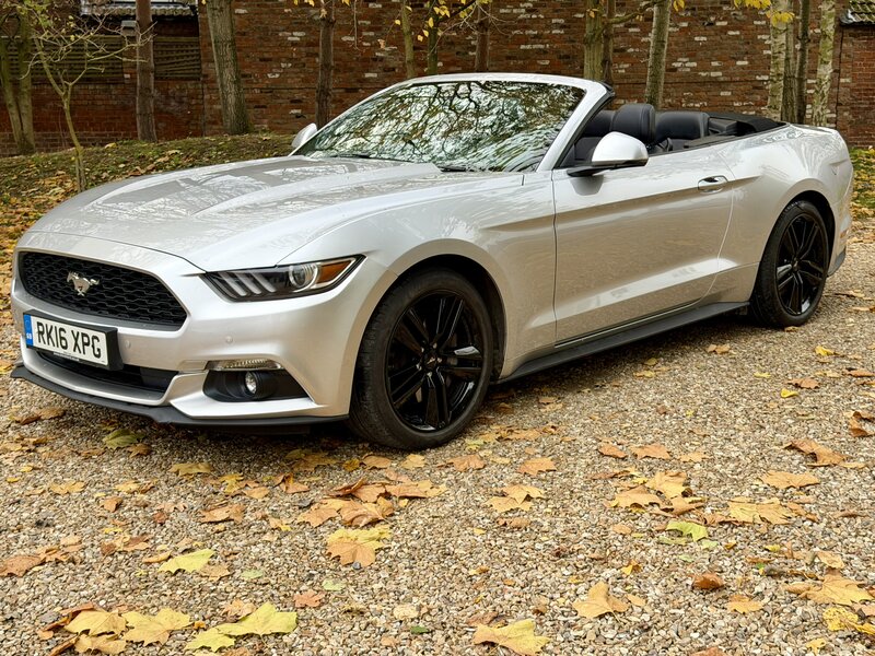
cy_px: 328
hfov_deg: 39.7
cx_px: 438
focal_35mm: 48
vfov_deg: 30.3
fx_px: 1213
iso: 80
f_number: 1.78
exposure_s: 1/254
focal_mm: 6.76
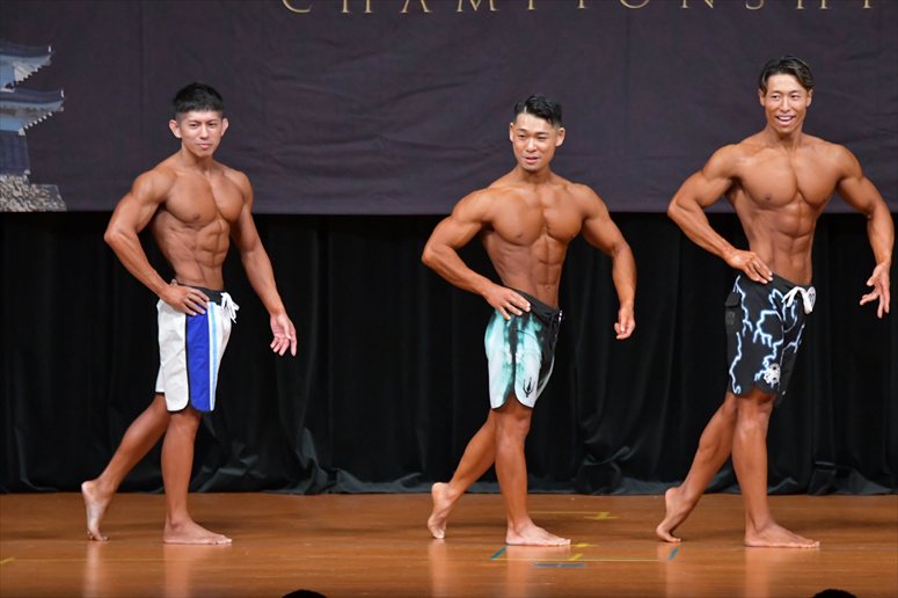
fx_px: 6732
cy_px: 299
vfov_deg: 5.1
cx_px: 449
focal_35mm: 270
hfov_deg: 7.6
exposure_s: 1/400
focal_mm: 180
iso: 5000
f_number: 5.6
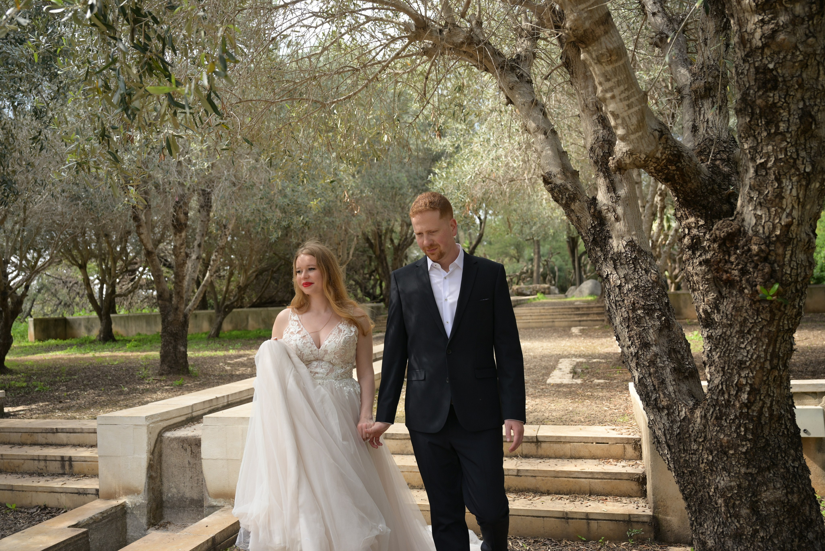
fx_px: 665
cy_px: 276
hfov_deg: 63.6
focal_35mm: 29
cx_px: 412
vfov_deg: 45.0
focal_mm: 29
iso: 125
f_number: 3.5
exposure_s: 1/250
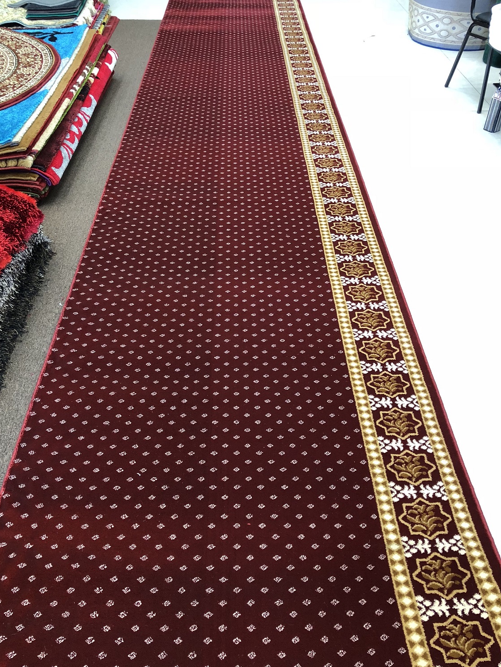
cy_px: 343
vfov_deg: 59.9
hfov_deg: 46.8
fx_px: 579
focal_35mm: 30
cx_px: 233
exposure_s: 1/17
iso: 64
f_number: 1.8
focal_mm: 4
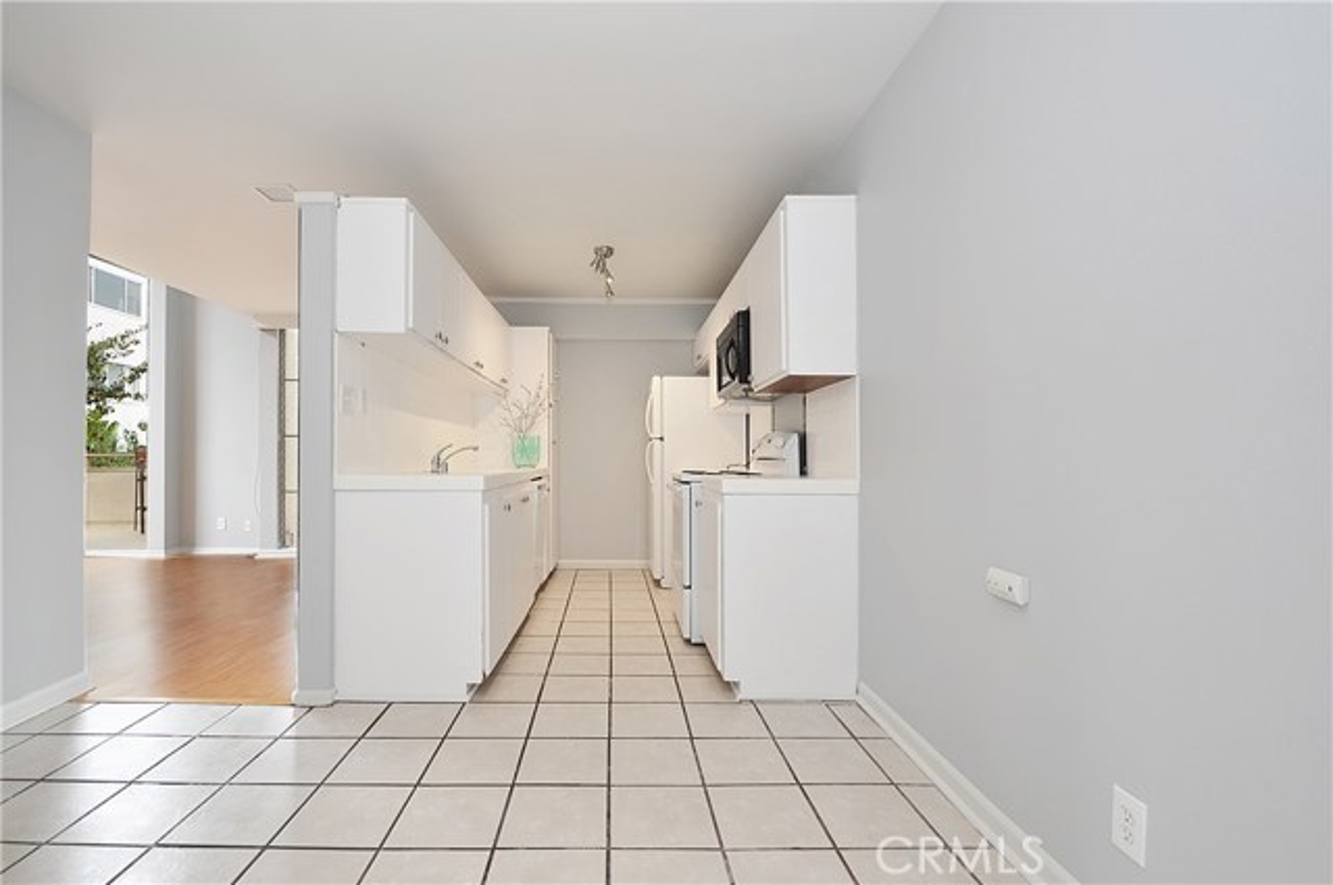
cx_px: 666
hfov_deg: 100.5
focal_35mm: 15
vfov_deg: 77.2
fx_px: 555
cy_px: 442
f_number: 8
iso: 320
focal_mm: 10
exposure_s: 1/13
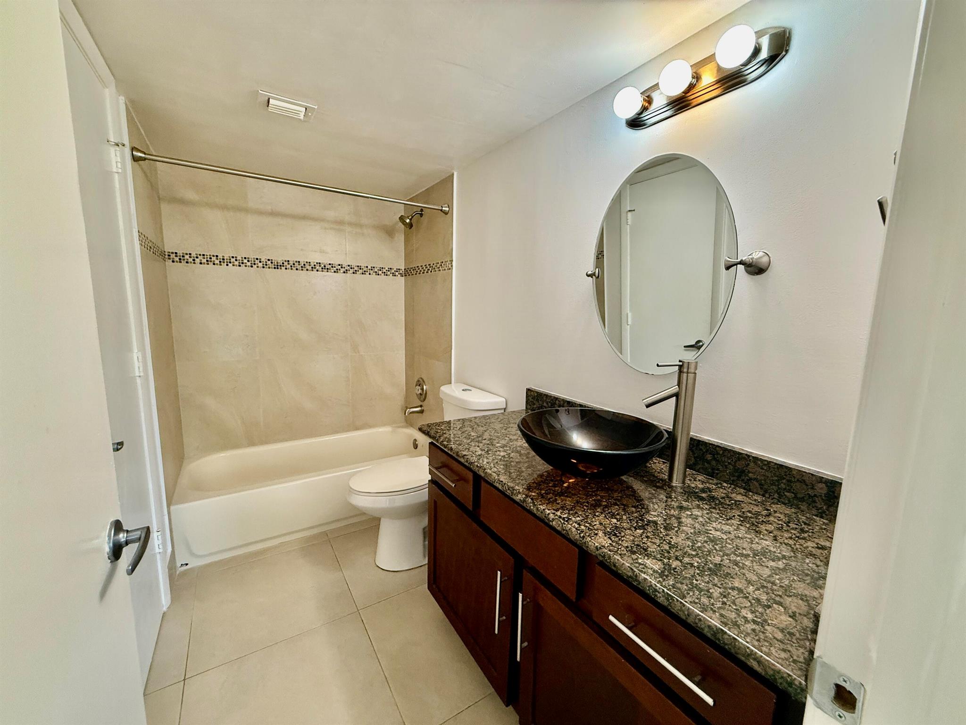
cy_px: 362
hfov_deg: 102.1
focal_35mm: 14
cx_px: 483
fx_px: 391
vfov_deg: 85.7
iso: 200
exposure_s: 1/60
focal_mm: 2.22
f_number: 2.2
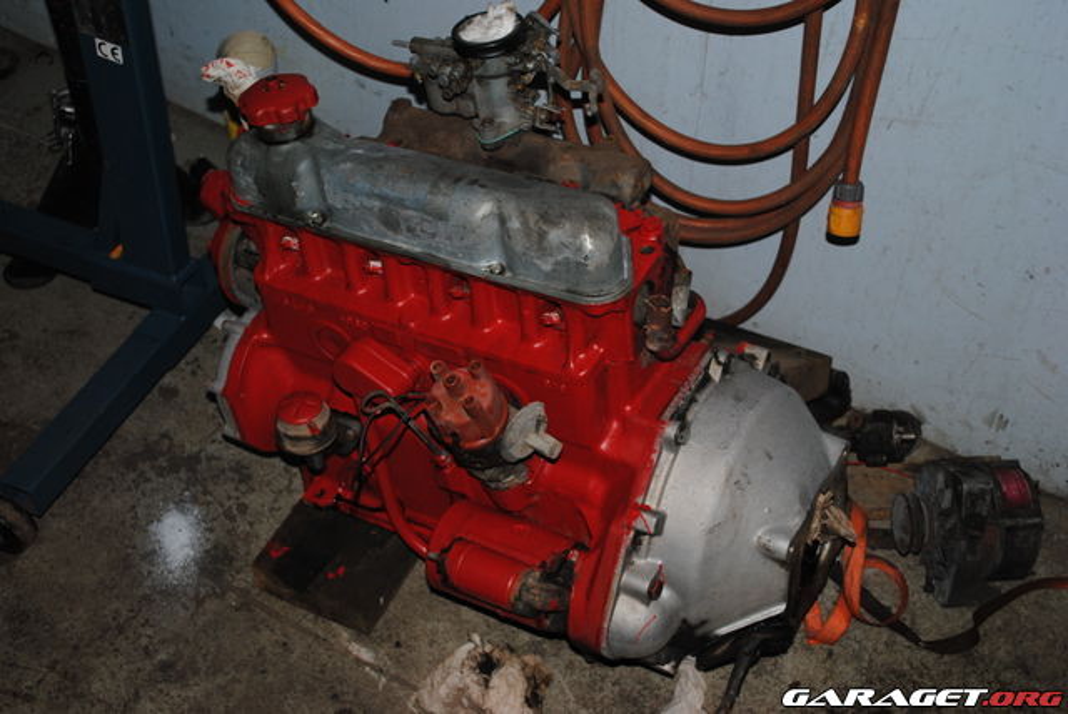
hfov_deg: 41.1
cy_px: 357
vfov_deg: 28.1
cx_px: 534
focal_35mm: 48
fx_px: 1425
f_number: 4.8
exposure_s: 1/60
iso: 200
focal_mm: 32
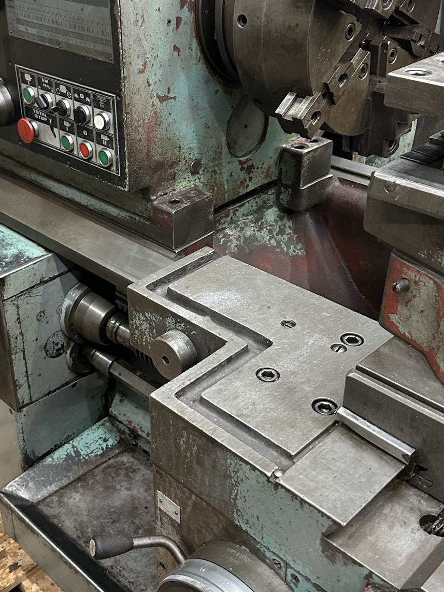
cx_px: 170
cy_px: 265
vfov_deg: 43.8
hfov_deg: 33.4
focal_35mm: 43
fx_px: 736
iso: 400
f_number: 1.78
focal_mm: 6.86
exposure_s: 1/60
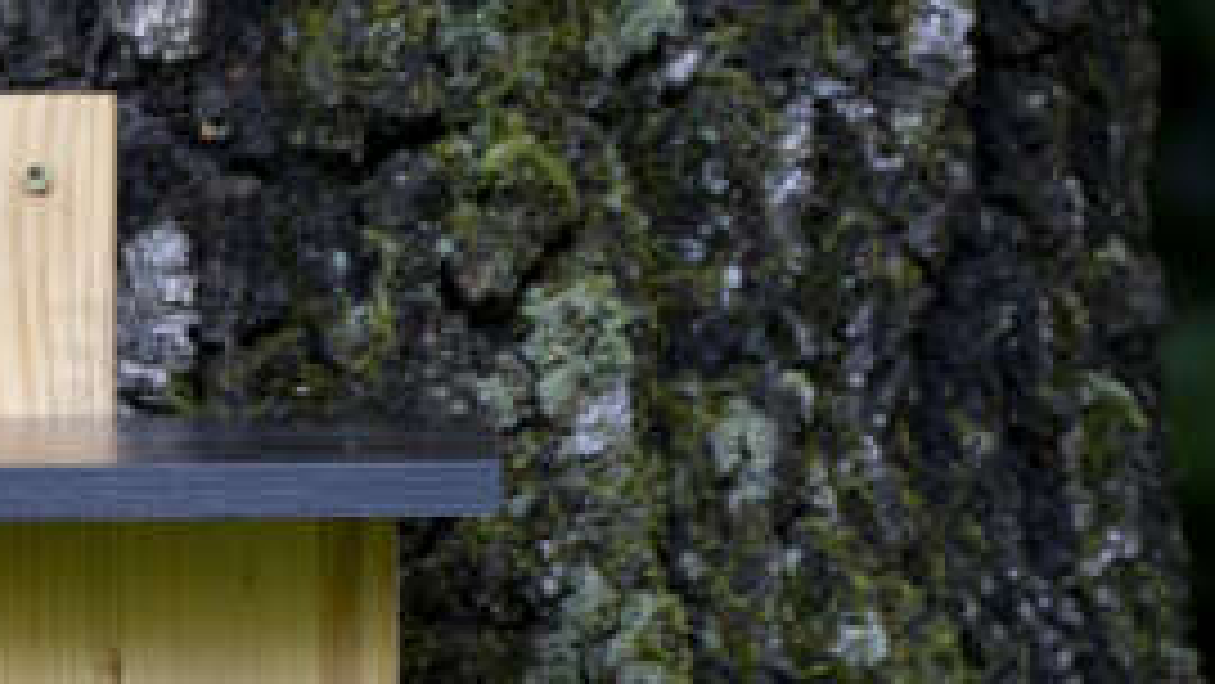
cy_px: 1042
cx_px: -279
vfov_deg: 3.5
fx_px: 11246
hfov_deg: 6.1
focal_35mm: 349
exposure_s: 1/125
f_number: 6.3
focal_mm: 125
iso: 560
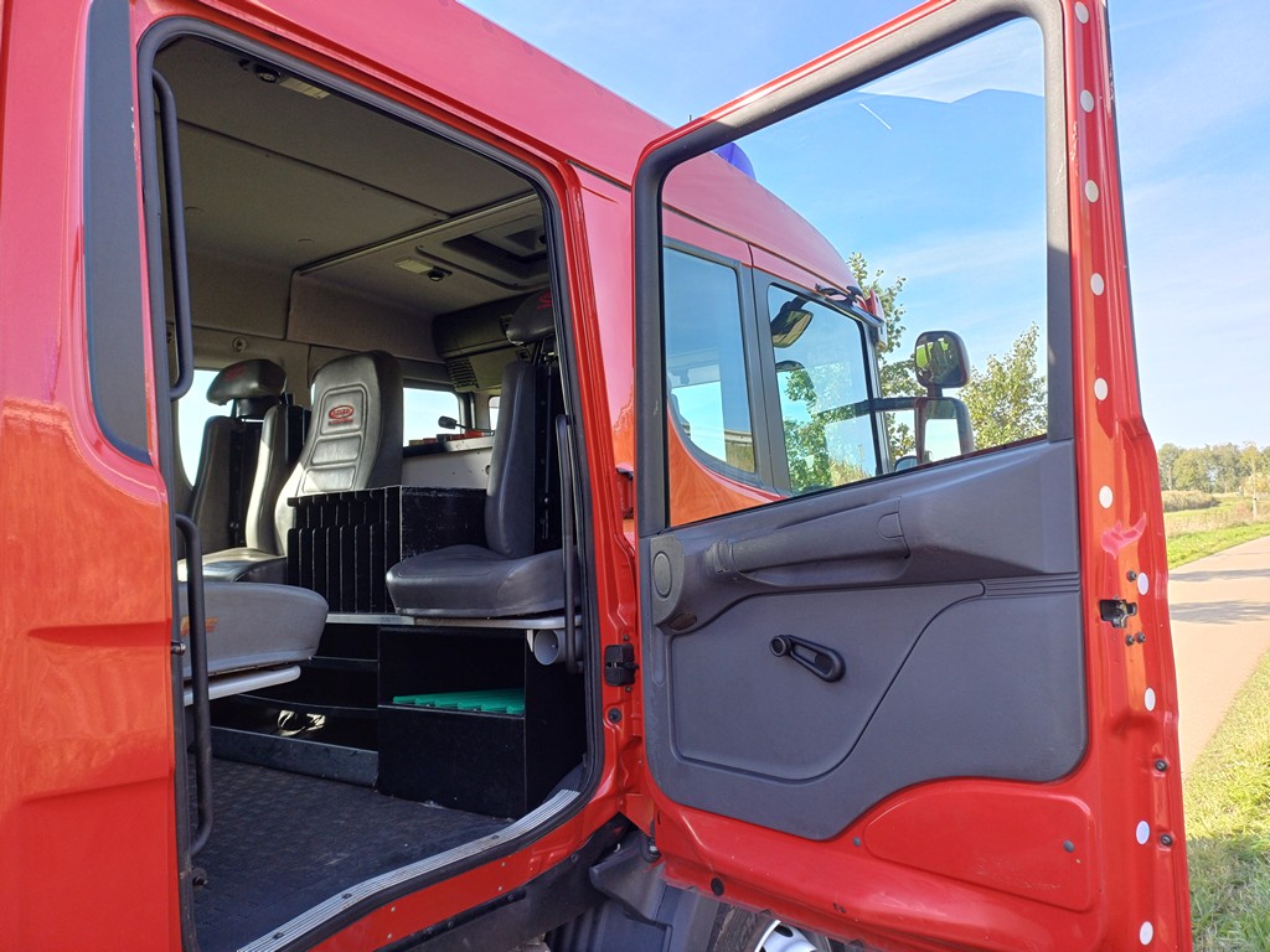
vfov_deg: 54.9
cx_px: 635
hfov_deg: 69.4
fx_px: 917
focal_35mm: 25
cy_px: 476
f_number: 1.8
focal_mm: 4.65
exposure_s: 1/174
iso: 50
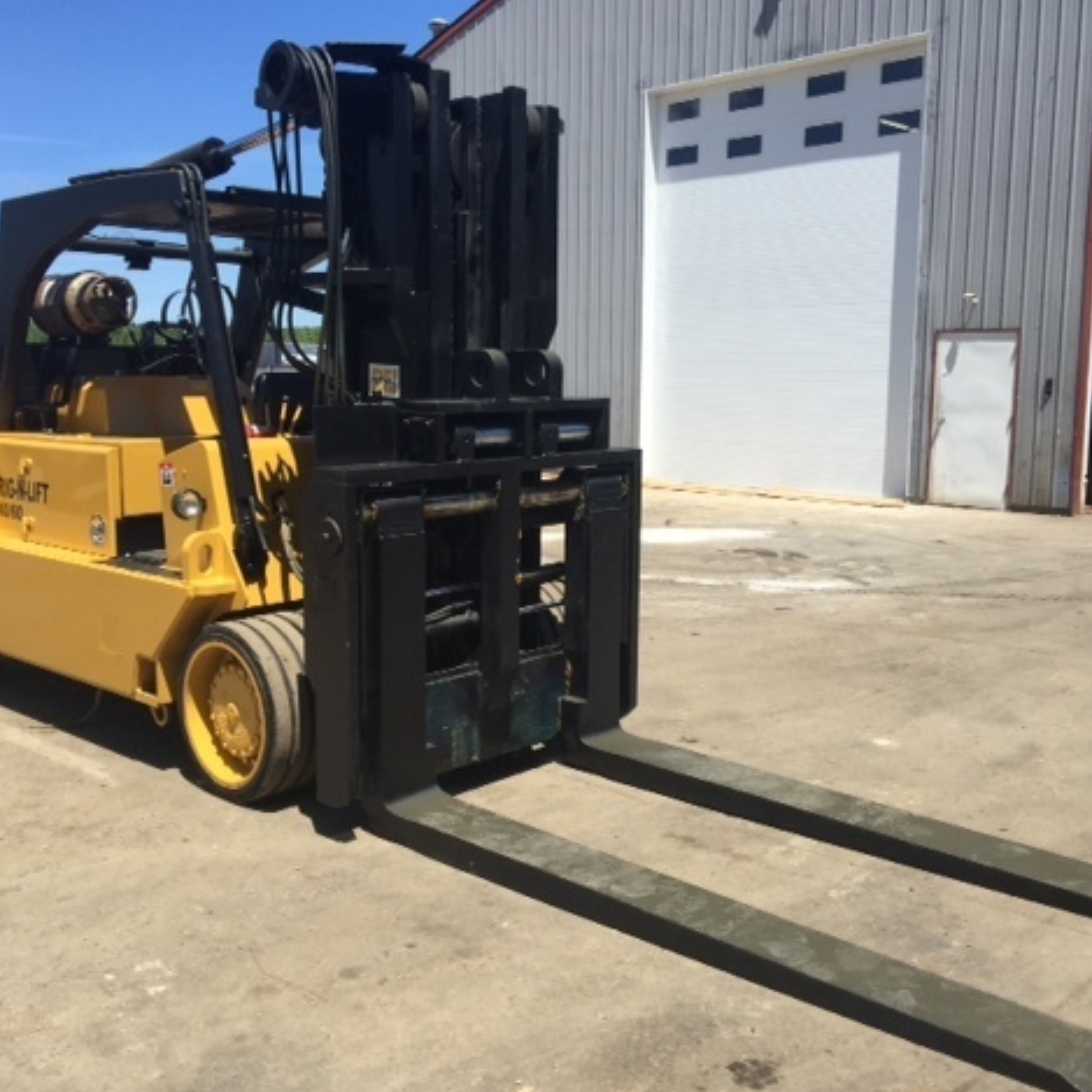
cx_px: 543
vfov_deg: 47.2
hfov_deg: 47.2
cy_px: 556
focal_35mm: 35
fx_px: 1249
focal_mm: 4.15
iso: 32
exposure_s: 1/1799
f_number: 2.2
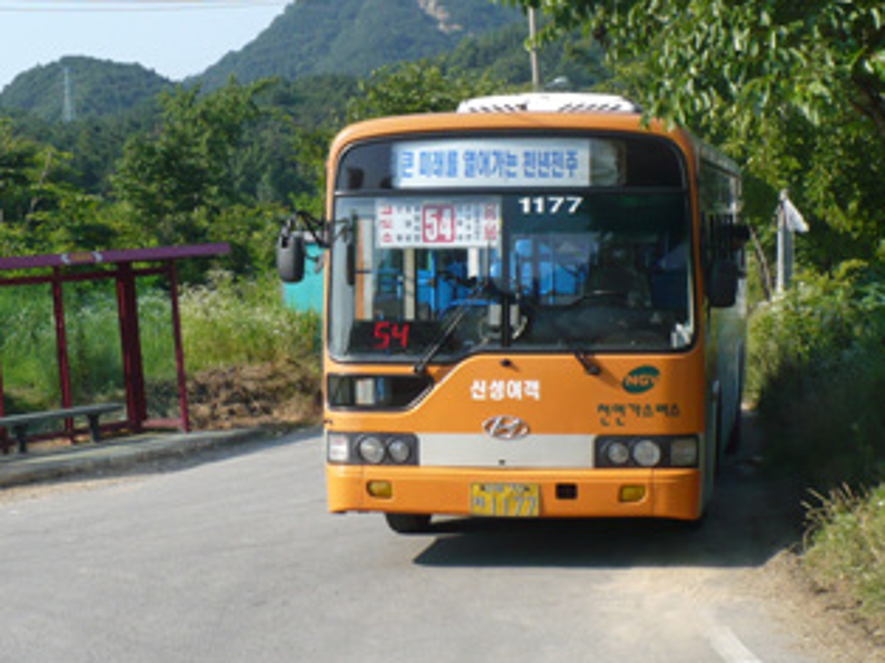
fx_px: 2299
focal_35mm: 90
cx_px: 399
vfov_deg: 16.4
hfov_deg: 21.8
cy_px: 324
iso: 100
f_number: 3.1
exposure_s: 1/800
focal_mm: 8.9
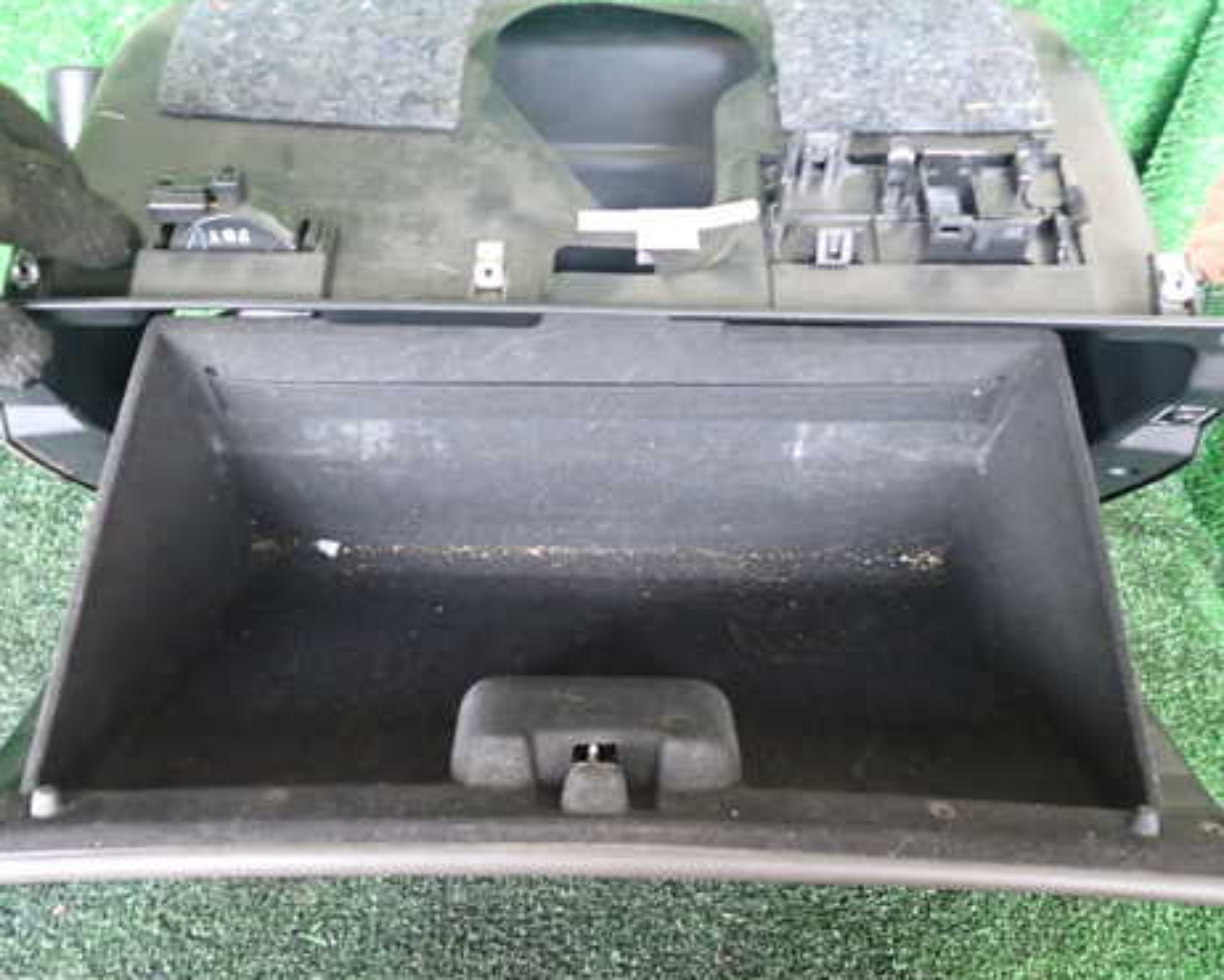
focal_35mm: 38
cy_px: 485
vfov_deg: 39.2
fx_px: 1377
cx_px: 580
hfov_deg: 47.9
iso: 640
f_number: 2.3
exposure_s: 1/30
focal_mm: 5.4
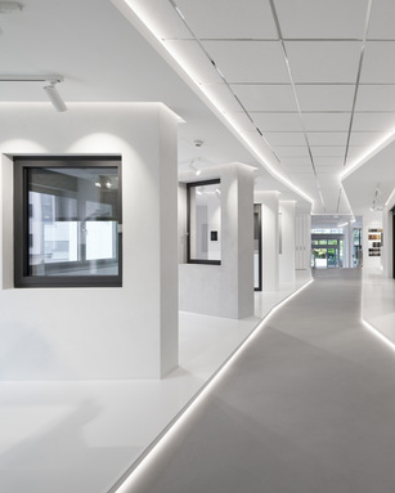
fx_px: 277
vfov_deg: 83.2
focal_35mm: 19
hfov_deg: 58.8
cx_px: 366
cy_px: 248
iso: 100
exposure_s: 1/10
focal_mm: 13
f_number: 10
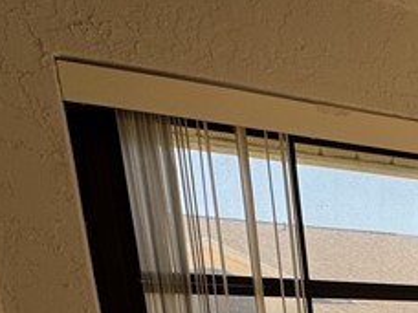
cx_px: 625
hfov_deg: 24.2
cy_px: 566
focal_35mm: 63
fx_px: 761
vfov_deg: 18.3
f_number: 2.2
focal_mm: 2.22
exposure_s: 1/99
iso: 40
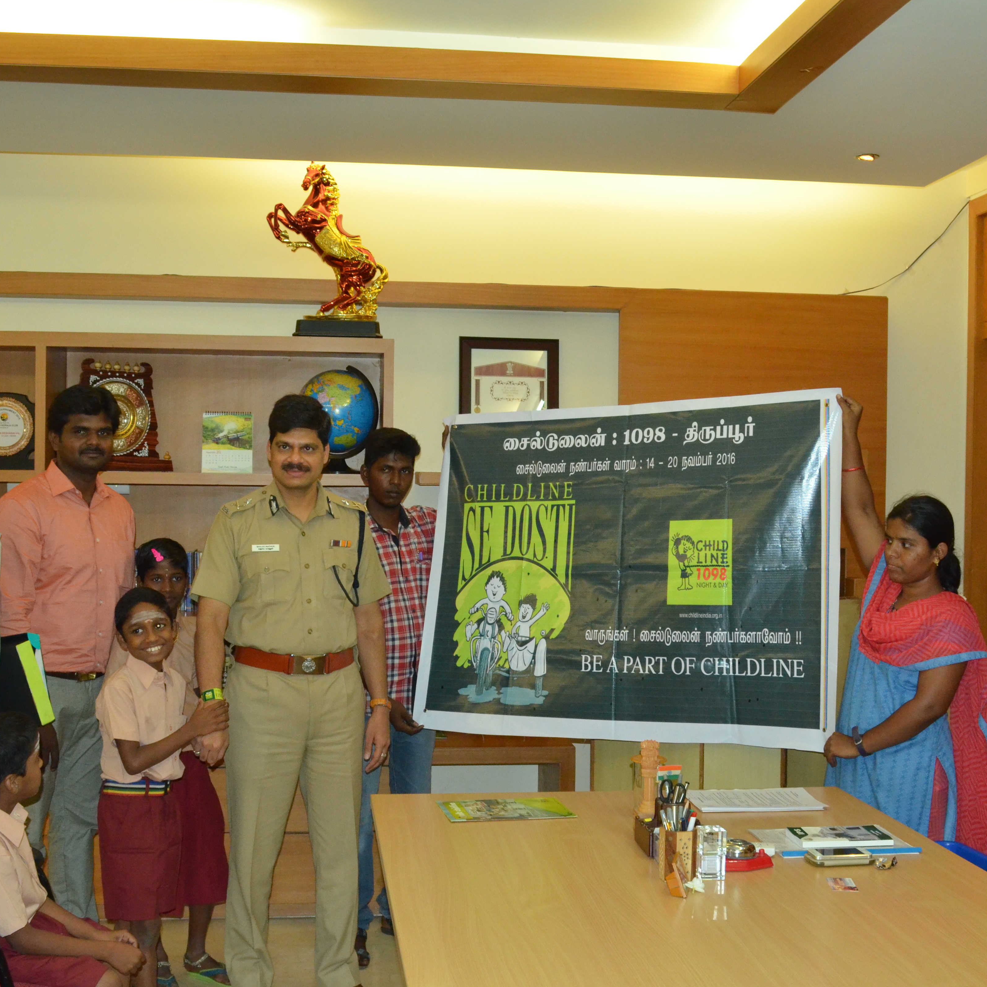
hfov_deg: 39.2
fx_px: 1387
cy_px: 500
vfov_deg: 39.2
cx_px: 484
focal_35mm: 43
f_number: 9
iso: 1600
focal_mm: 22
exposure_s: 1/60
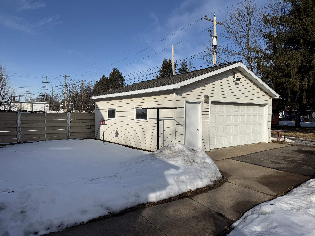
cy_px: 118
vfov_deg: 56.8
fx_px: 218
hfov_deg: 71.6
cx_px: 158
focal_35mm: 24
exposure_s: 1/9091
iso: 80
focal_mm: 6.76
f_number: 1.78
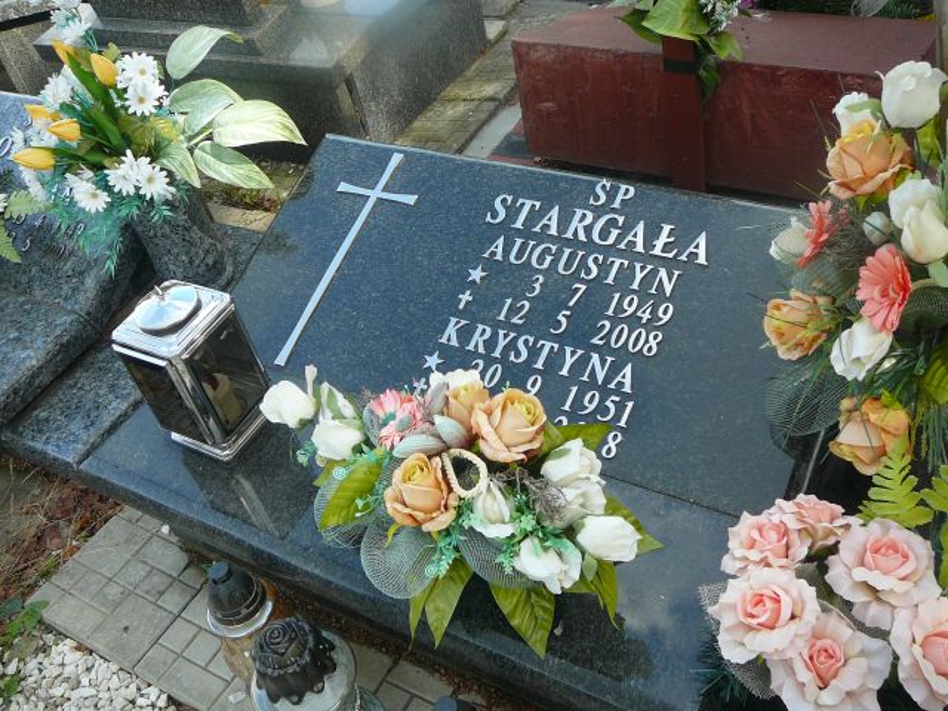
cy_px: 356
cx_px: 474
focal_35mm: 35
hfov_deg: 52.6
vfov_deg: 40.7
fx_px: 959
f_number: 2.8
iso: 80
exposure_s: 1/250
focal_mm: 5.2
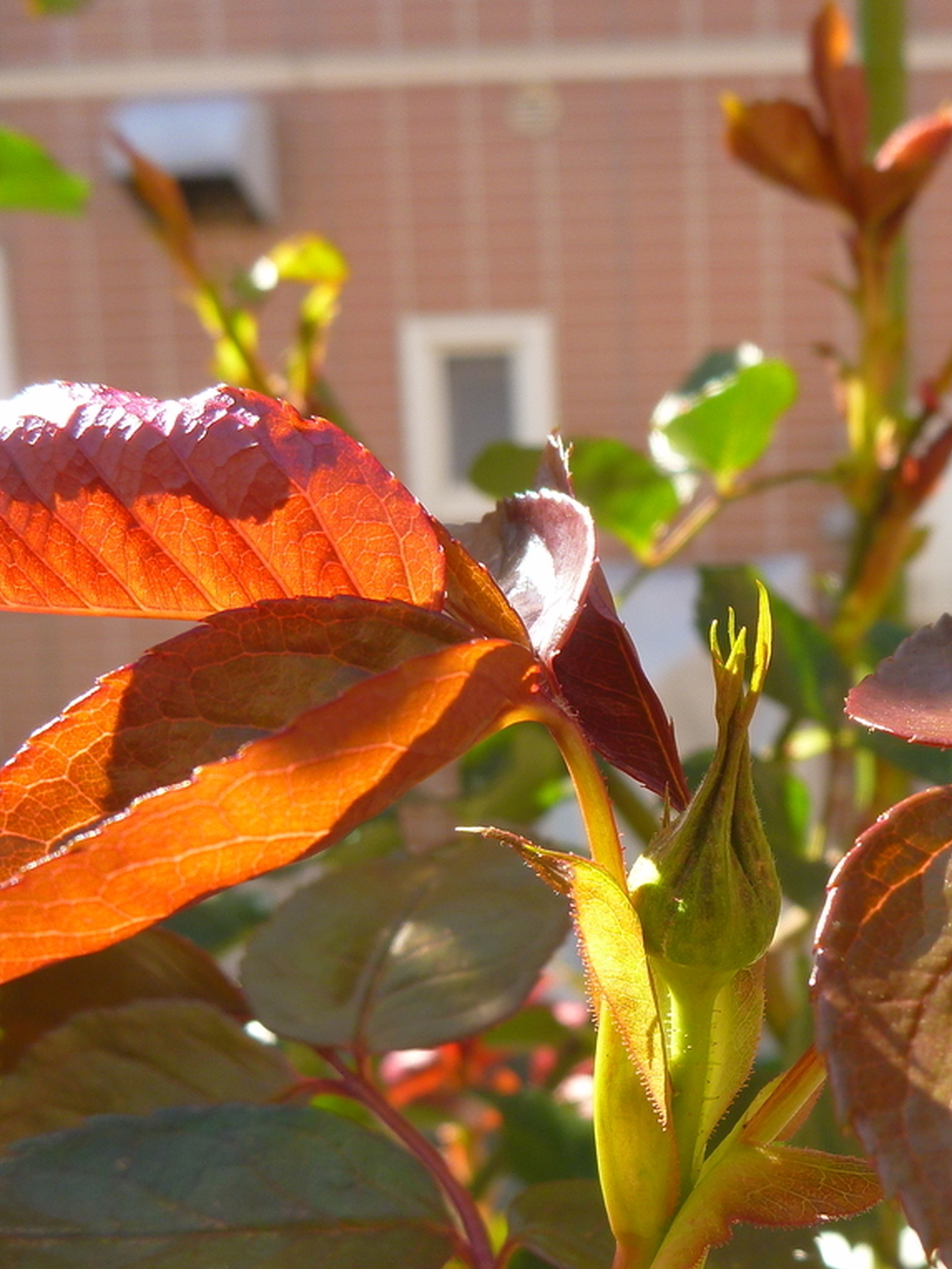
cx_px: 721
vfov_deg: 42.2
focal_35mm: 44
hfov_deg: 32.2
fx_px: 1613
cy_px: 869
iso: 80
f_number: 3.3
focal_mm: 4.9
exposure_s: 1/160
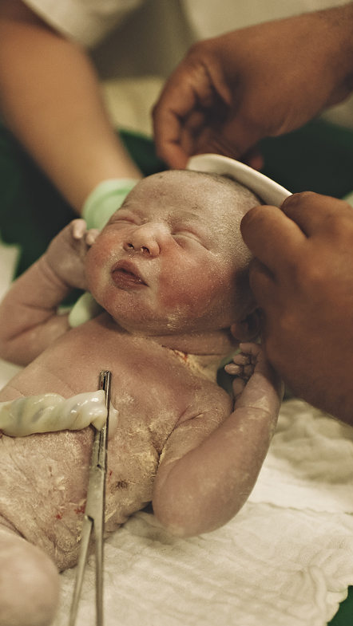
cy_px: 312
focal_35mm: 56
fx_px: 931
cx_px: 128
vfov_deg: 37.2
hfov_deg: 21.4
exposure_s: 1/250
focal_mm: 35
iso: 1250
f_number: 1.8
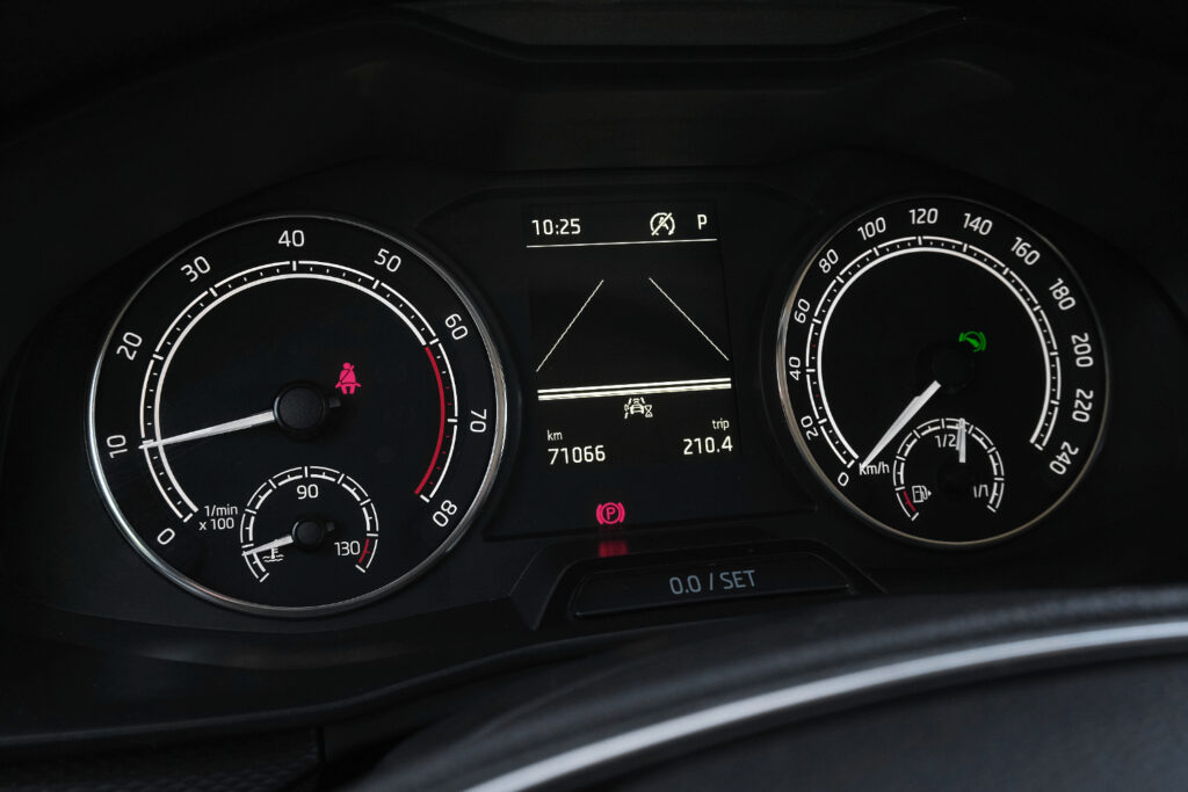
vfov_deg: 38.9
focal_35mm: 34
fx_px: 1122
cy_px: 396
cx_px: 594
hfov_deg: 55.8
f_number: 8
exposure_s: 1/200
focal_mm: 22.8
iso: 2000
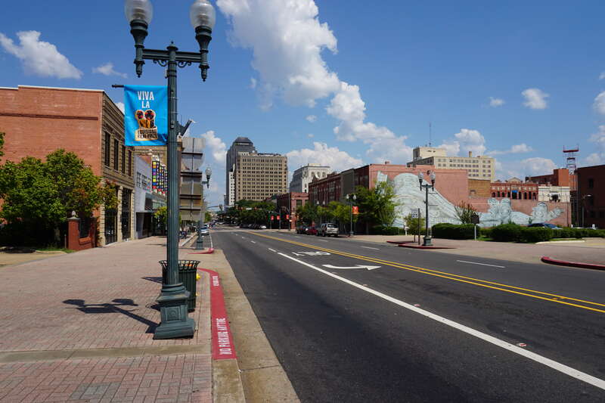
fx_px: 403
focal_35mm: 24
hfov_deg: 73.8
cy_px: 202
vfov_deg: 53.1
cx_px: 302
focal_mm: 16
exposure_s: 1/250
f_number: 11
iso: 100
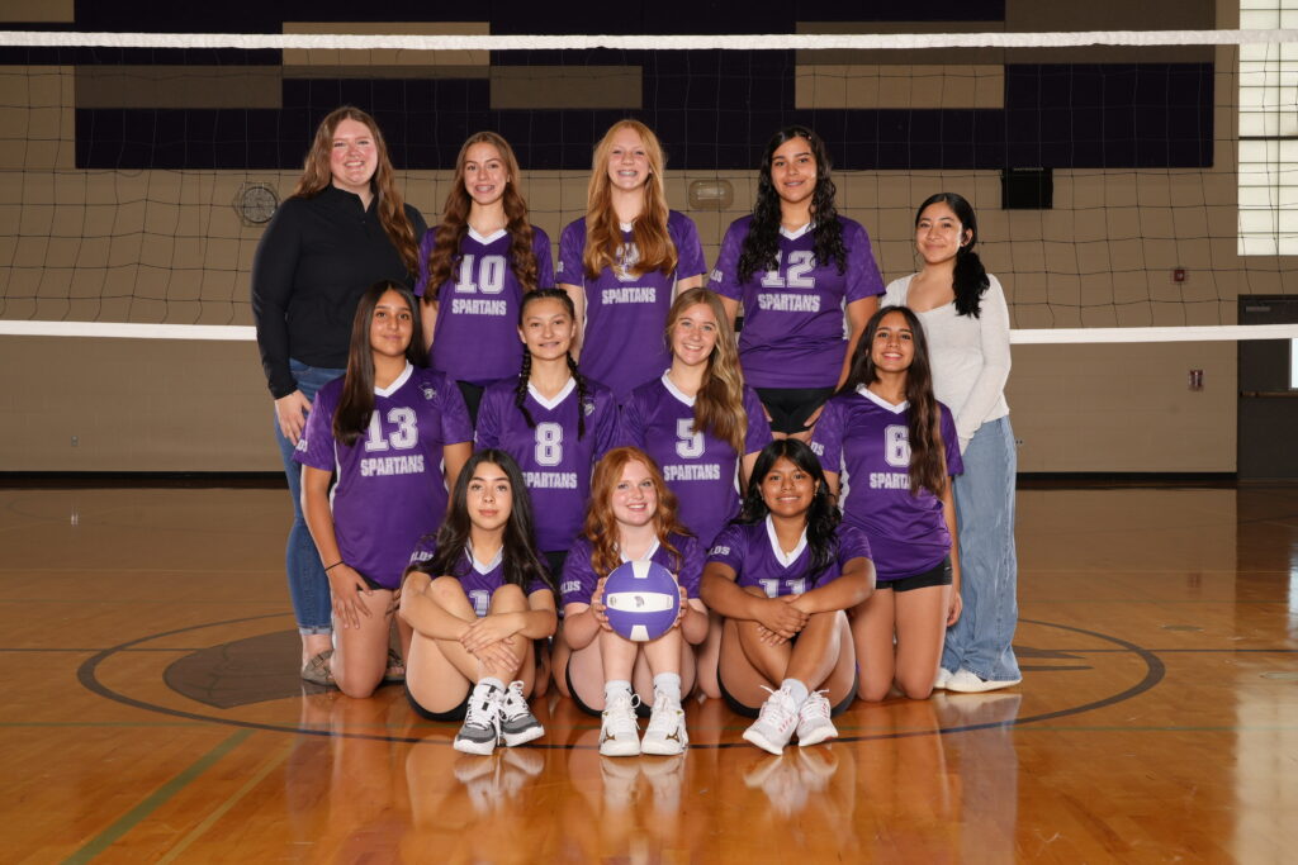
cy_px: 432
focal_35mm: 48
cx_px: 649
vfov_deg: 28.1
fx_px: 1731
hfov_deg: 41.1
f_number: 11
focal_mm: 48
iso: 200
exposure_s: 1/125
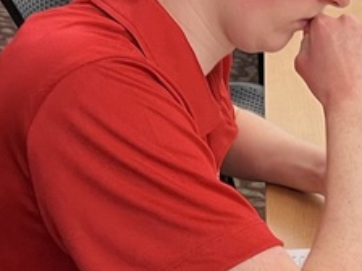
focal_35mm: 119
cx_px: 684
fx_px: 1244
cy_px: 97
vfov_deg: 12.4
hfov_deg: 14.3
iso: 100
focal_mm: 5.1
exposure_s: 1/60
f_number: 1.6
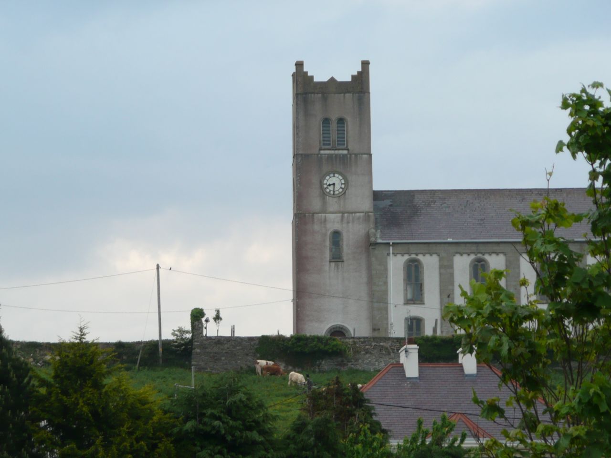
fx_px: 4007
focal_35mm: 227
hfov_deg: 8.7
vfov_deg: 6.5
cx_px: 306
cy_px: 229
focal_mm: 31
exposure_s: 1/80
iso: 100
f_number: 4.8
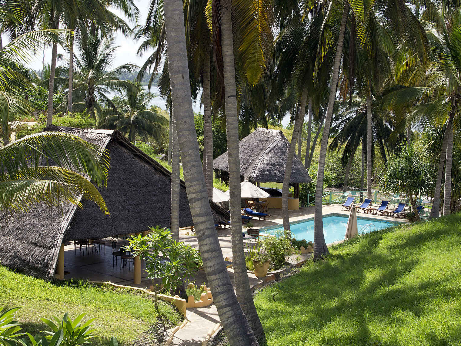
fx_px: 812
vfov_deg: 24.0
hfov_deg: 31.7
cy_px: 180
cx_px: 223
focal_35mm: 61
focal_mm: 29
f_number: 9
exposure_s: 1/250
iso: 200
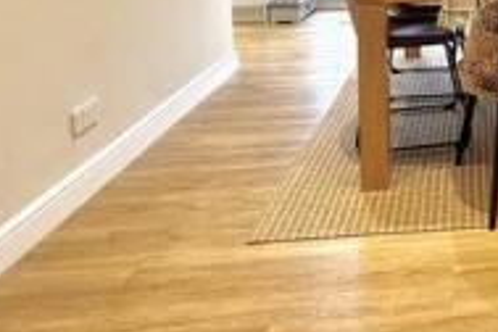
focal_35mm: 45
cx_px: 536
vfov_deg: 26.2
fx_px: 622
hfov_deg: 37.2
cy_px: -78
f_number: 2.2
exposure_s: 1/50
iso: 160
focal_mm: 2.22
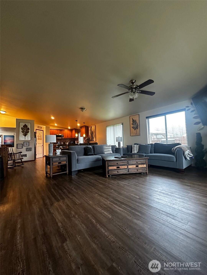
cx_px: 104
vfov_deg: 102.1
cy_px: 138
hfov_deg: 85.7
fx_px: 112
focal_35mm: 14
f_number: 2.2
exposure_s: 1/60
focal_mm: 2.22
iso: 800
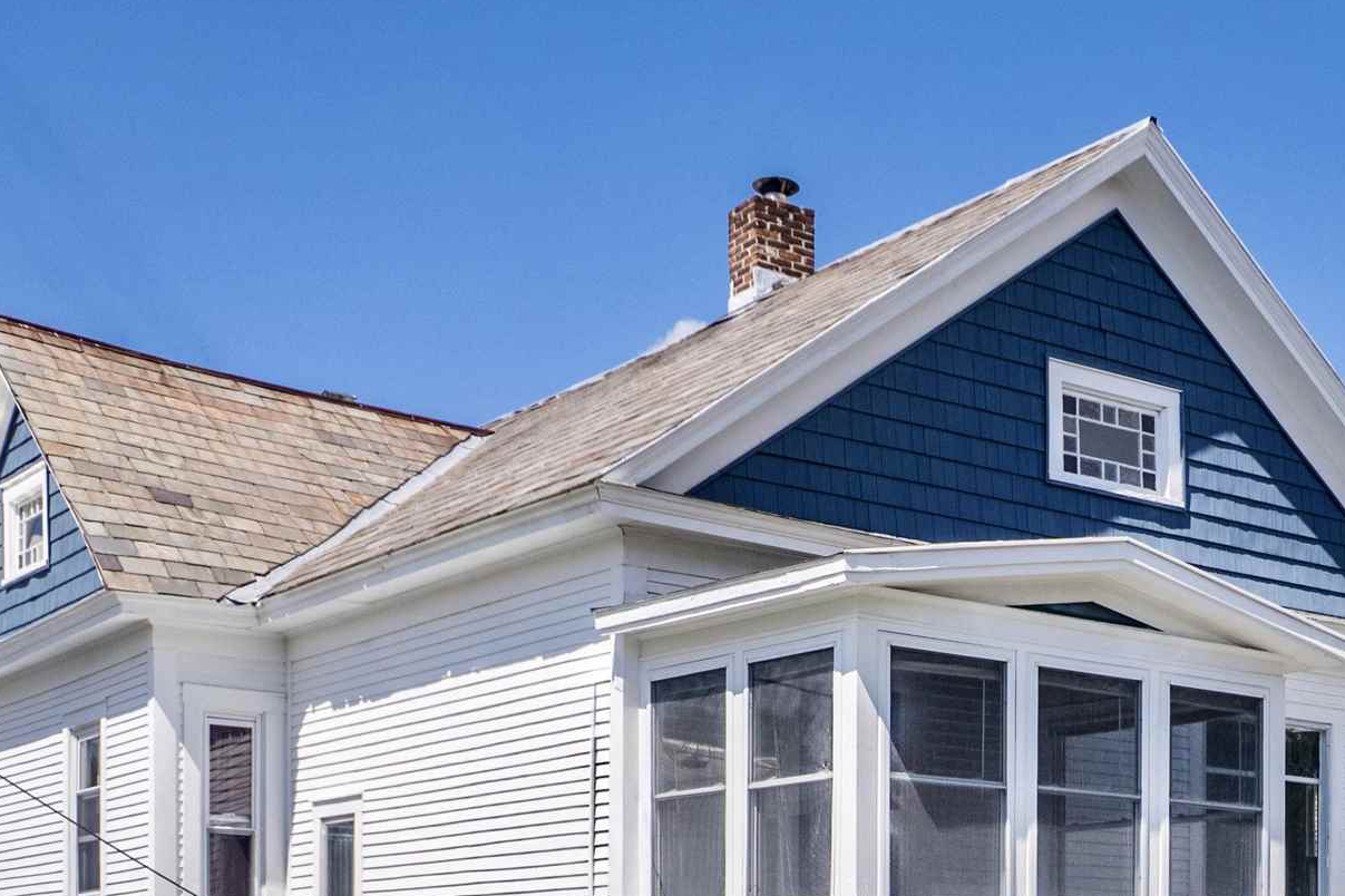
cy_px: 1044
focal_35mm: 56
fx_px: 2092
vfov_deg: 22.5
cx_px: 1154
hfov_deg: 34.1
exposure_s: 1/250
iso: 100
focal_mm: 8.38
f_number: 2.8
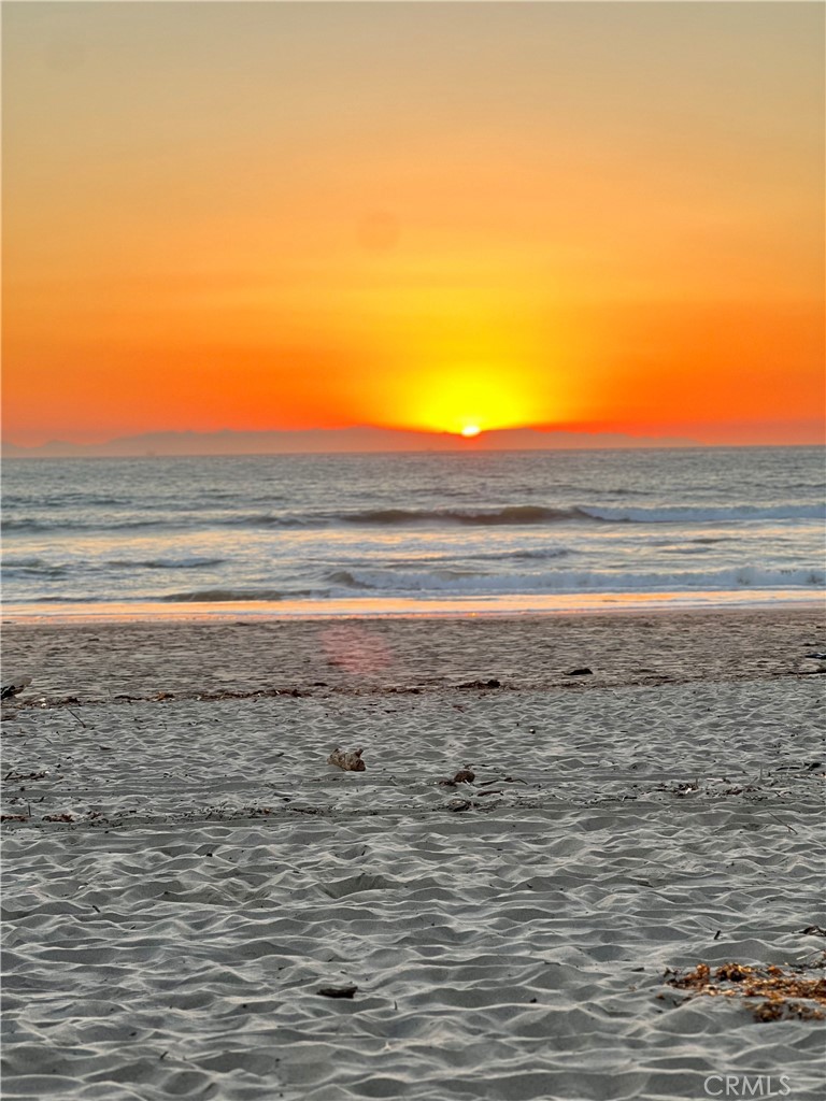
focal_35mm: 77
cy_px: 550
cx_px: 413
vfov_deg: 25.3
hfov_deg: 19.1
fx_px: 2450
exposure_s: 1/121
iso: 160
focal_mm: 9
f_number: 2.8
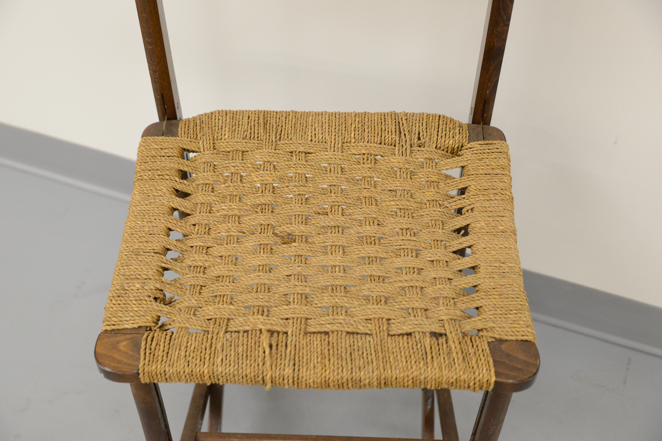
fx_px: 938
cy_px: 225
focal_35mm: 51
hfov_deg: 38.9
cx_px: 329
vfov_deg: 26.5
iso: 4000
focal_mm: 50
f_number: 5
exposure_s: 1/125
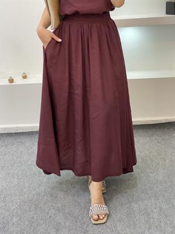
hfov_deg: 28.0
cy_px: 117
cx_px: 88
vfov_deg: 36.8
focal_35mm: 52
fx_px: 350
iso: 200
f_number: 2
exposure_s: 1/100
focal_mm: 6
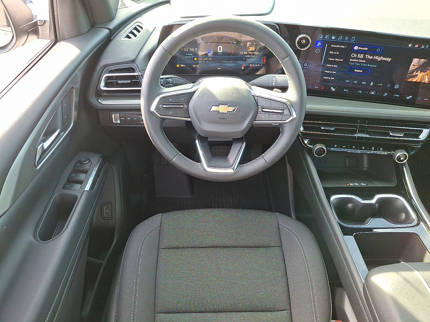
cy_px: 161
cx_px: 215
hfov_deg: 69.4
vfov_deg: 54.9
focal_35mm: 25
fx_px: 311
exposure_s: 1/120
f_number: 1.8
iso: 79
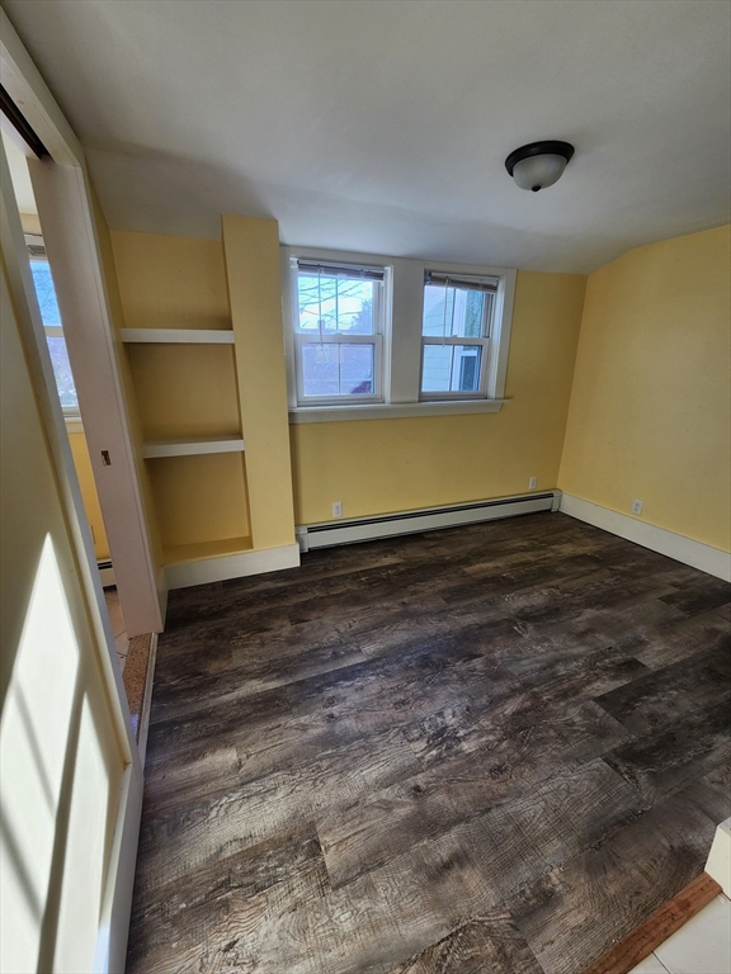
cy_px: 487
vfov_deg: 106.2
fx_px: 366
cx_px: 366
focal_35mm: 13
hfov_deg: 89.9
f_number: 2.2
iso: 80
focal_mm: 2.2
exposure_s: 1/120
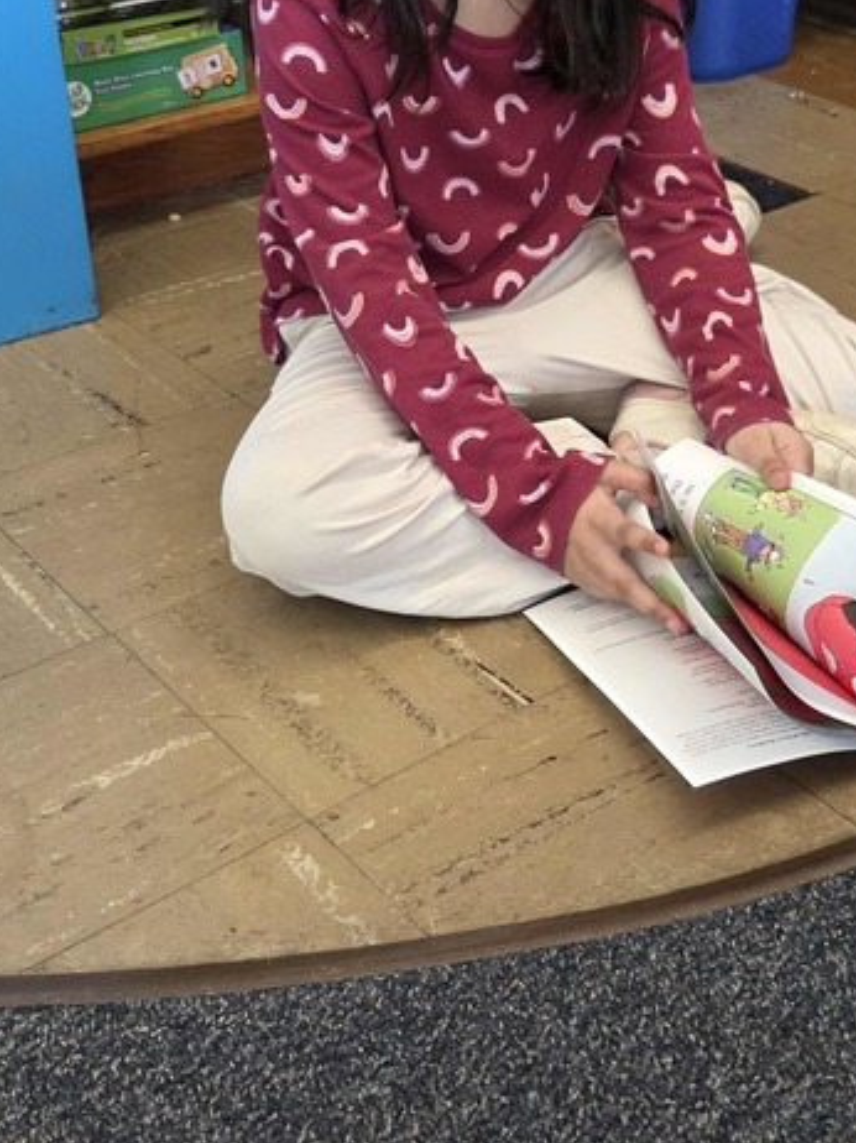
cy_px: 450
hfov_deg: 28.3
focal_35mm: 51
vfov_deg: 37.3
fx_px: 1683
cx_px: 576
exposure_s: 1/120
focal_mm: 5.4
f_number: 1.8
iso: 250
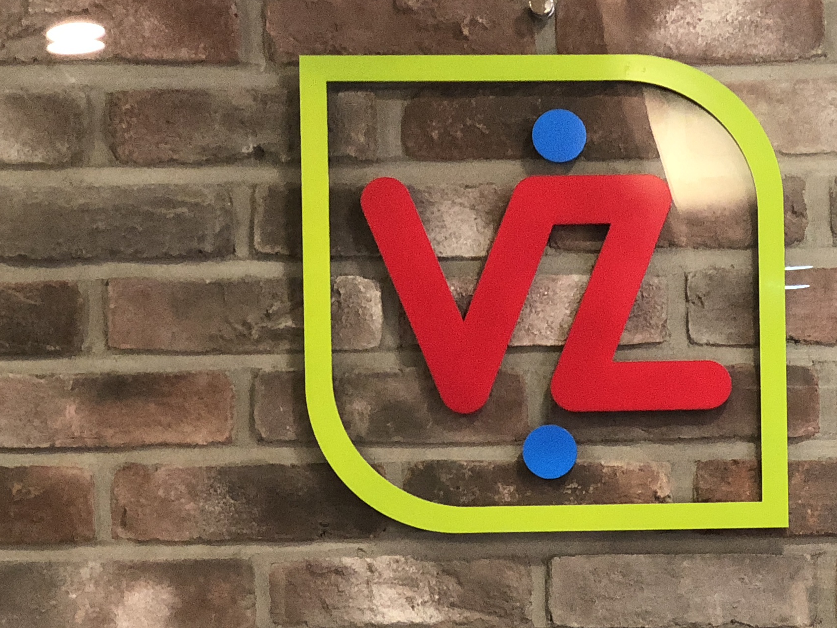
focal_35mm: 124
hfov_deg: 15.5
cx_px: 924
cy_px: 573
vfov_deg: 11.9
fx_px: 2998
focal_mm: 6
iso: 100
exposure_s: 1/40
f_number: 2.4
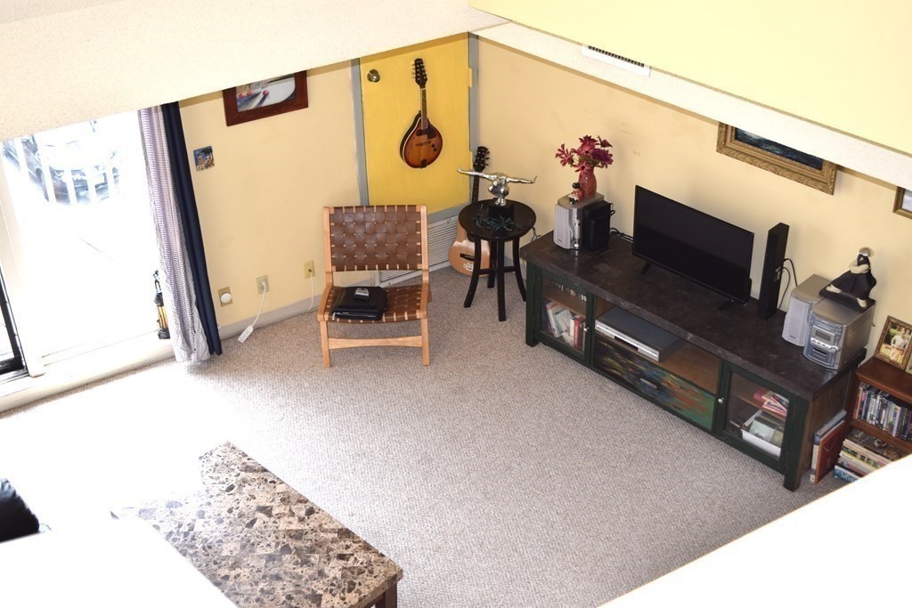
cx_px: 456
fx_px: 1178
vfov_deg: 29.0
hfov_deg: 42.3
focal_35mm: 46
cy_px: 304
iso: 280
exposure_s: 1/125
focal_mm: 31
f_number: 5.6
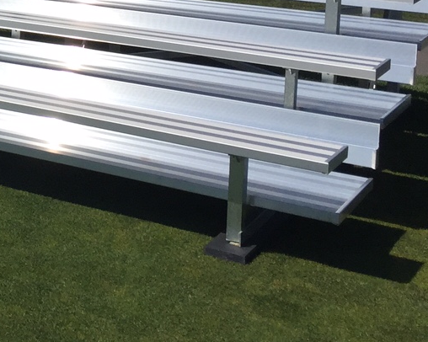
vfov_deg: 16.3
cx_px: -158
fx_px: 1152
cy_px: -59
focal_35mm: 91
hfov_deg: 19.2
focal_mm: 4.15
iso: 32
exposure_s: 1/5650
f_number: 2.2
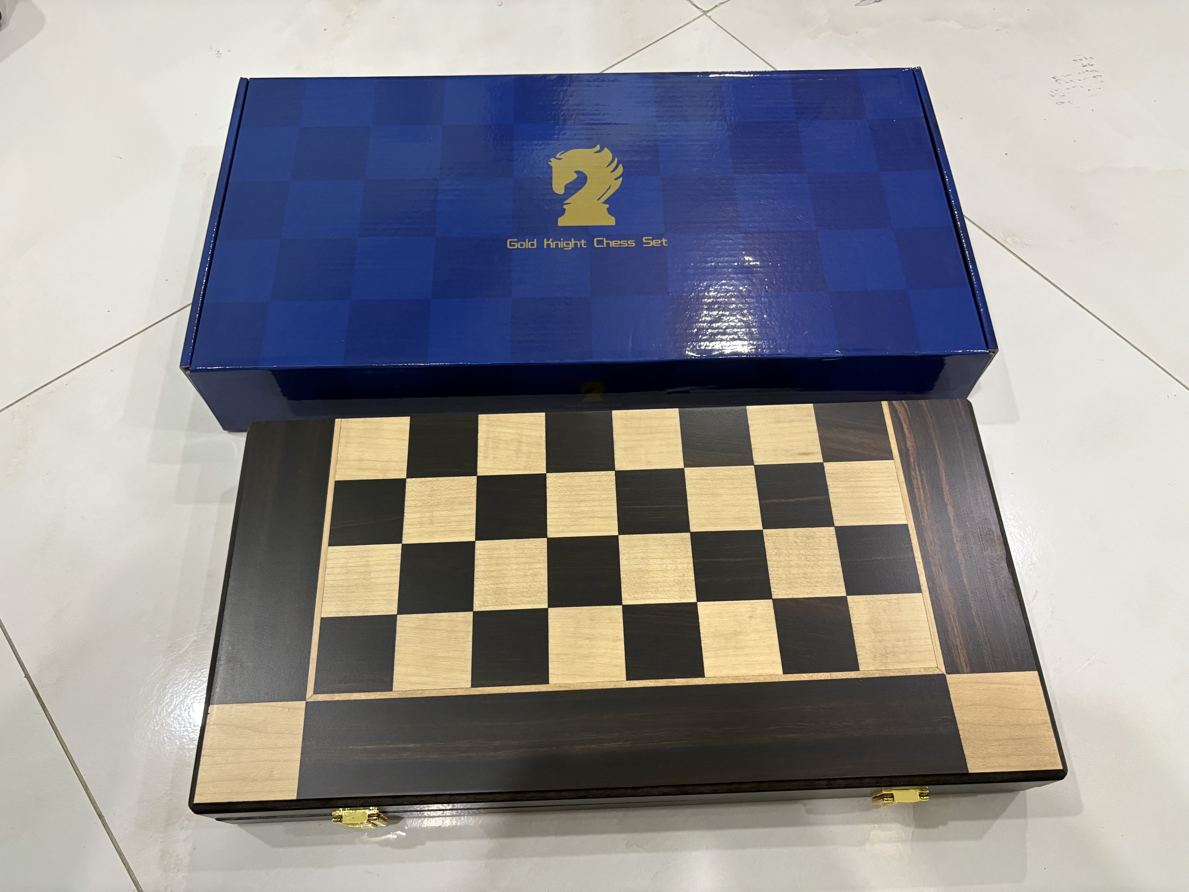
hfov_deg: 67.3
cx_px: 594
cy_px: 446
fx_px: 893
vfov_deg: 53.1
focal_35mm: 26
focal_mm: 5.96
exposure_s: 1/50
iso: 250
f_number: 1.6
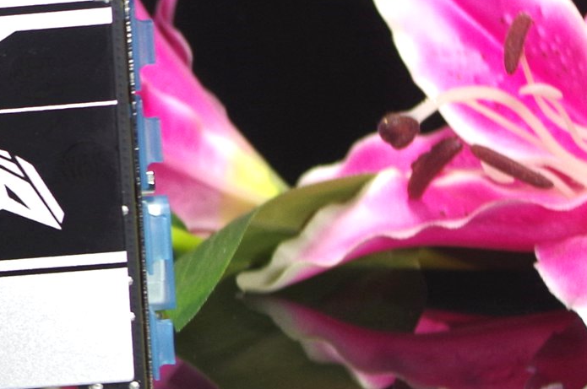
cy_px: 191
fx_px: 3288
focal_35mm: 202
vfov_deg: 6.8
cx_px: -371
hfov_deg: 9.8
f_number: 4.5
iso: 400
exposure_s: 1/80
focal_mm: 37.5
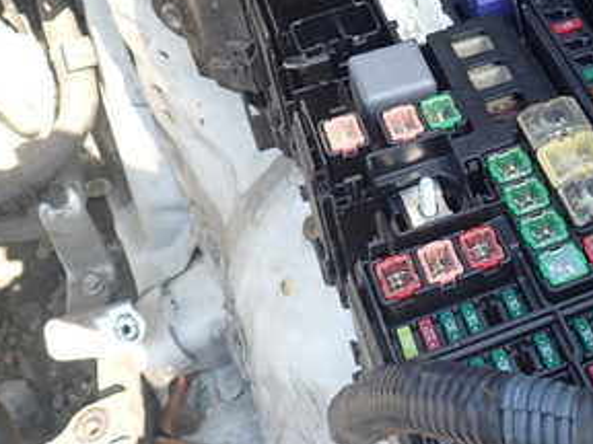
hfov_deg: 35.6
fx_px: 891
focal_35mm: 52
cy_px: 51
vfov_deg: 27.1
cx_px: 476
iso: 100
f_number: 2.8
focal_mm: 4.5
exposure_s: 1/100
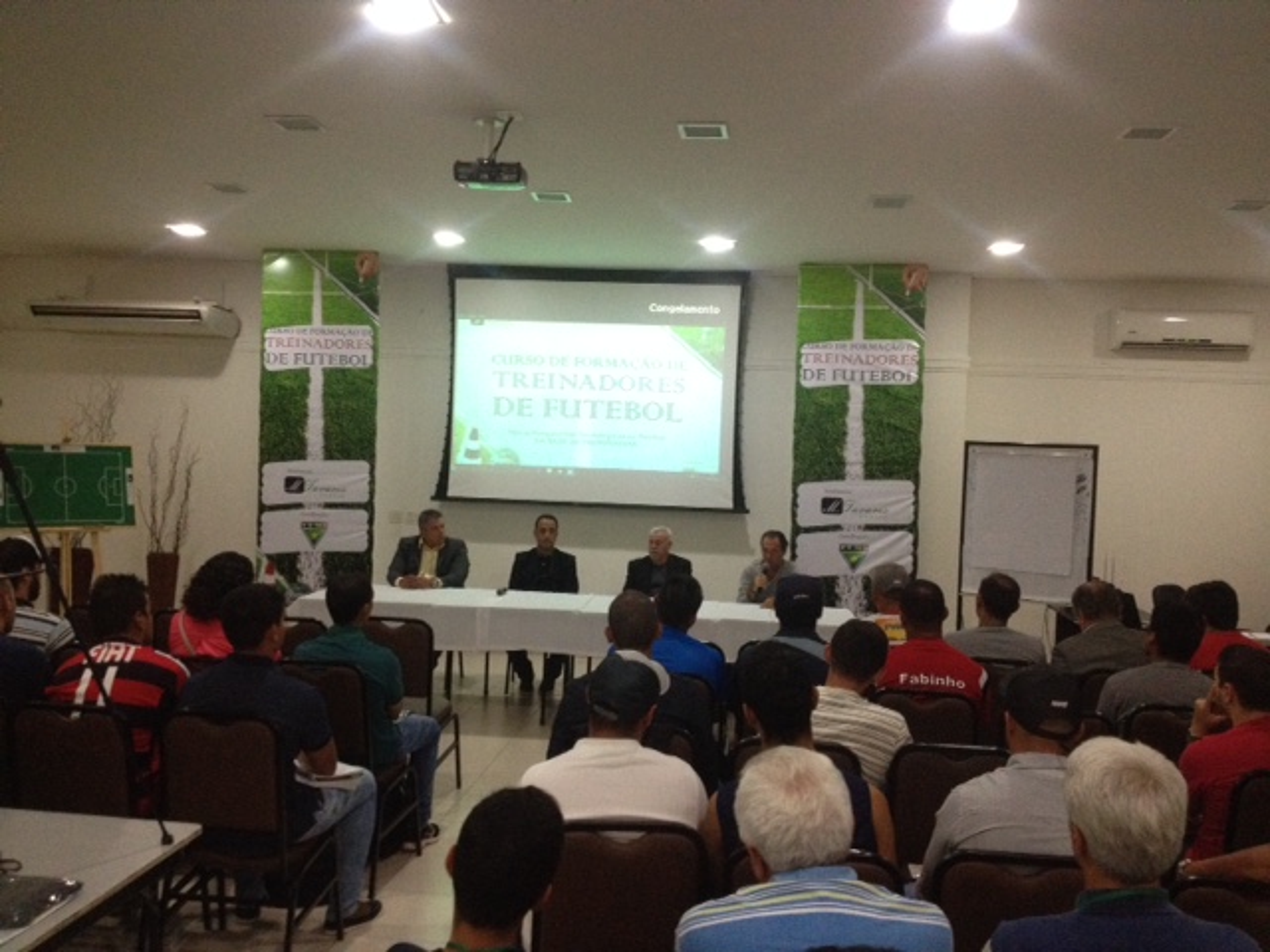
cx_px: 635
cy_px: 476
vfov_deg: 40.7
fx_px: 1284
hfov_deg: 52.6
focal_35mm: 35
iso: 320
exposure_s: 1/15
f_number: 2.4
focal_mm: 4.28
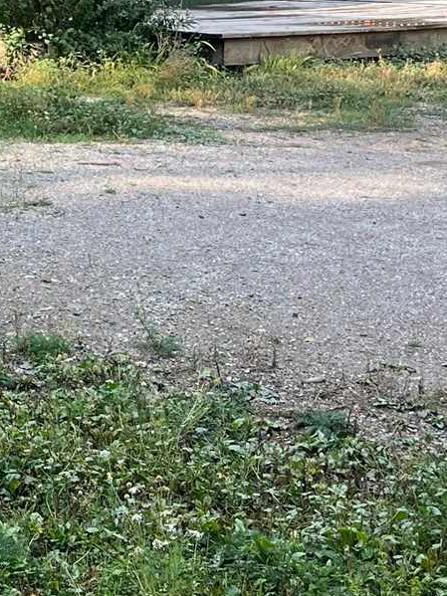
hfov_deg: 13.7
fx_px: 1722
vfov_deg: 19.0
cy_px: -14
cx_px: -261
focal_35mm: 100
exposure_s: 1/975
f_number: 1.6
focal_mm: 5.1
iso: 50
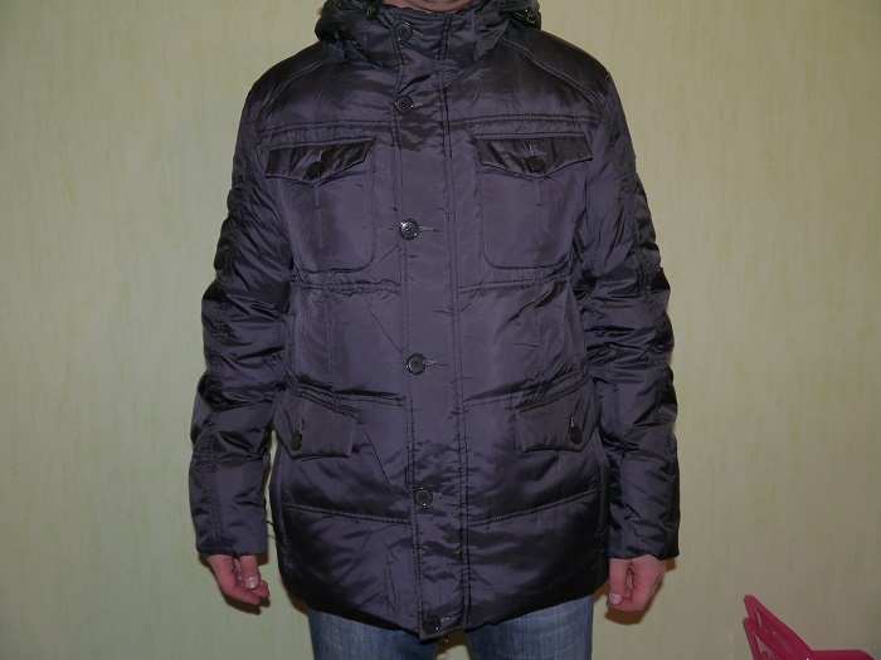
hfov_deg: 42.9
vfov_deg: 32.9
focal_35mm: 44
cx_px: 440
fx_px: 1120
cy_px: 330
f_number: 4.4
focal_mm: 22
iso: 160
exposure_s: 1/60
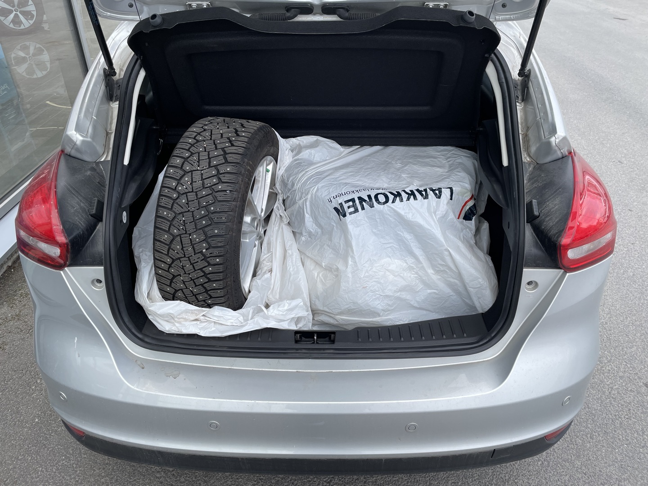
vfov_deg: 53.1
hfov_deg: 67.3
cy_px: 243
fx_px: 487
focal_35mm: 26
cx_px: 324
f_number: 1.6
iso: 32
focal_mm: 4.2
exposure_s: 1/979
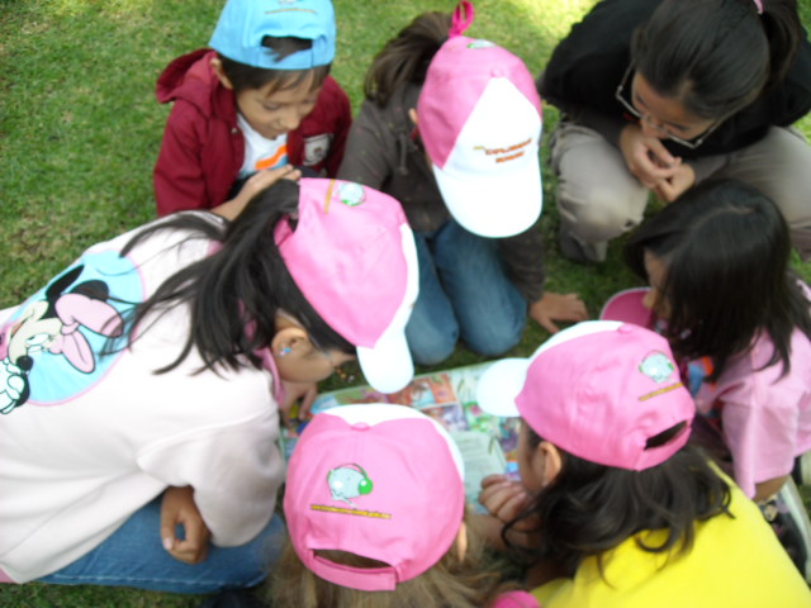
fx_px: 820
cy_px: 304
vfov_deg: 40.7
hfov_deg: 52.6
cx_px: 406
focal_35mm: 35
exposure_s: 1/60
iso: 70
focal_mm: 5.7
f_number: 2.8
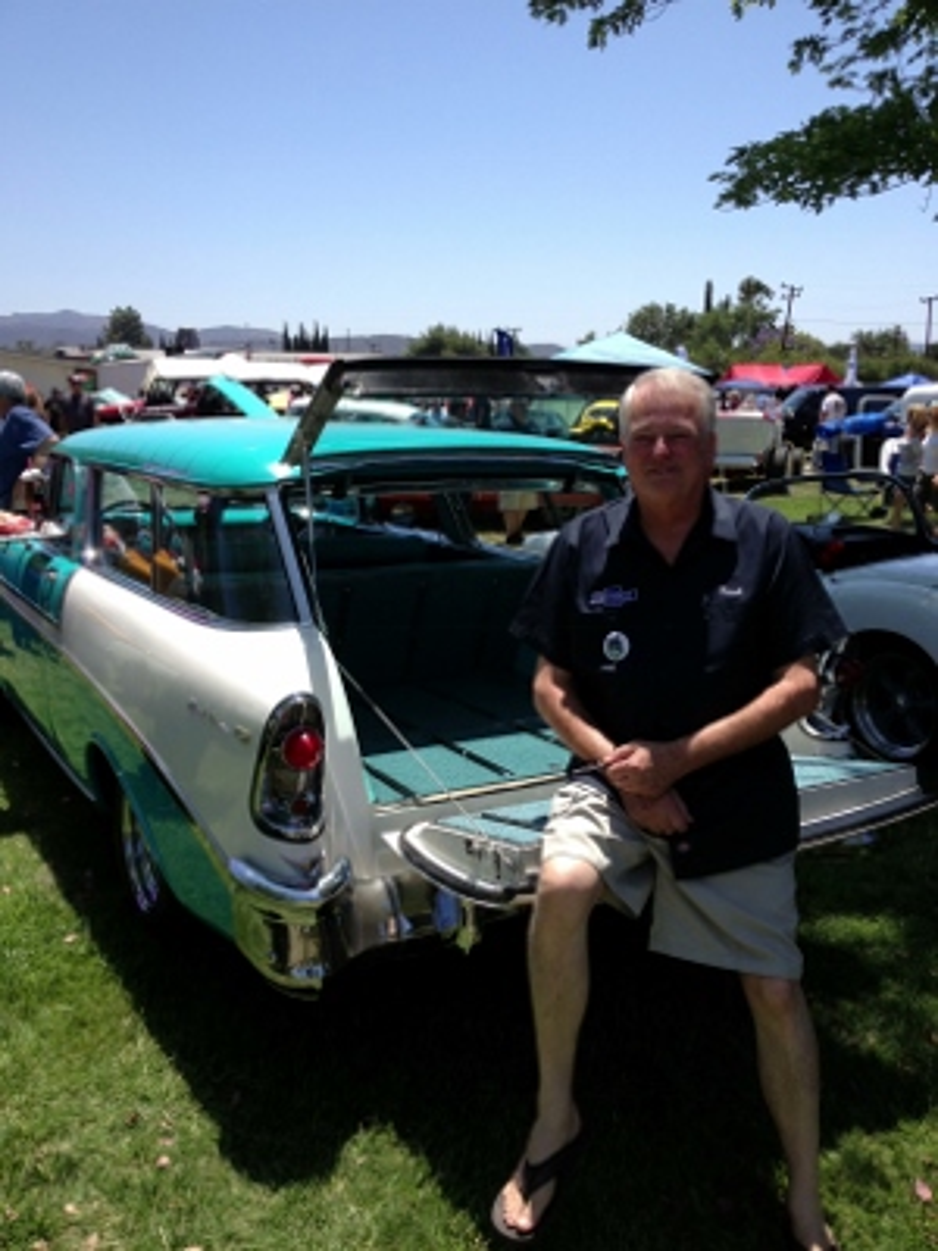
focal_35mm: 35
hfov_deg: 40.7
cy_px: 626
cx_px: 469
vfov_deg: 52.6
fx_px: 1265
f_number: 2.4
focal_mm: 4.28
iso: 50
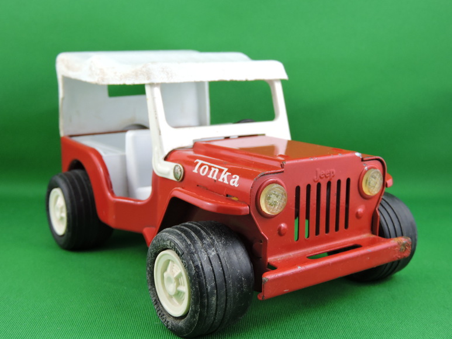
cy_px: 170
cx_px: 226
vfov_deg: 32.2
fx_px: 588
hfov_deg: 42.1
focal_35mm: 45
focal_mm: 8.1
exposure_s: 1/30
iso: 140
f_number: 4
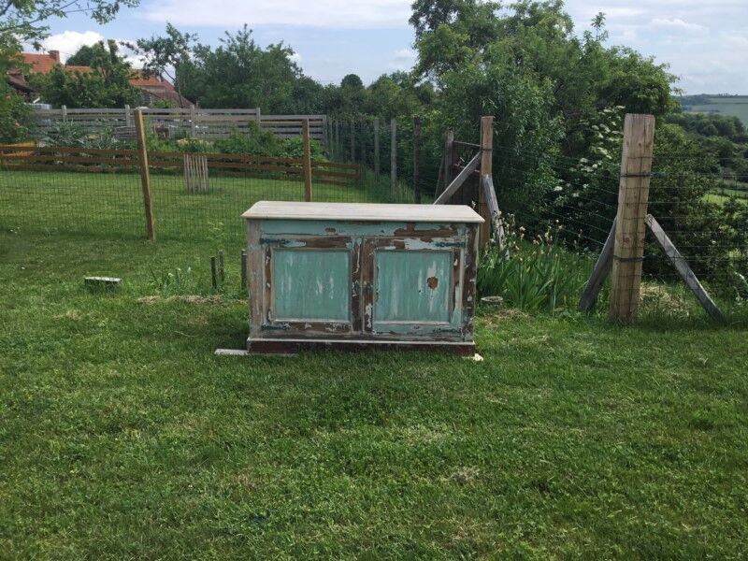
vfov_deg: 45.4
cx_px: 374
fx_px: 670
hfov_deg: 58.4
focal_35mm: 31
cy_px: 280
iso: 25
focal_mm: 3.3
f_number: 2.4
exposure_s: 1/691
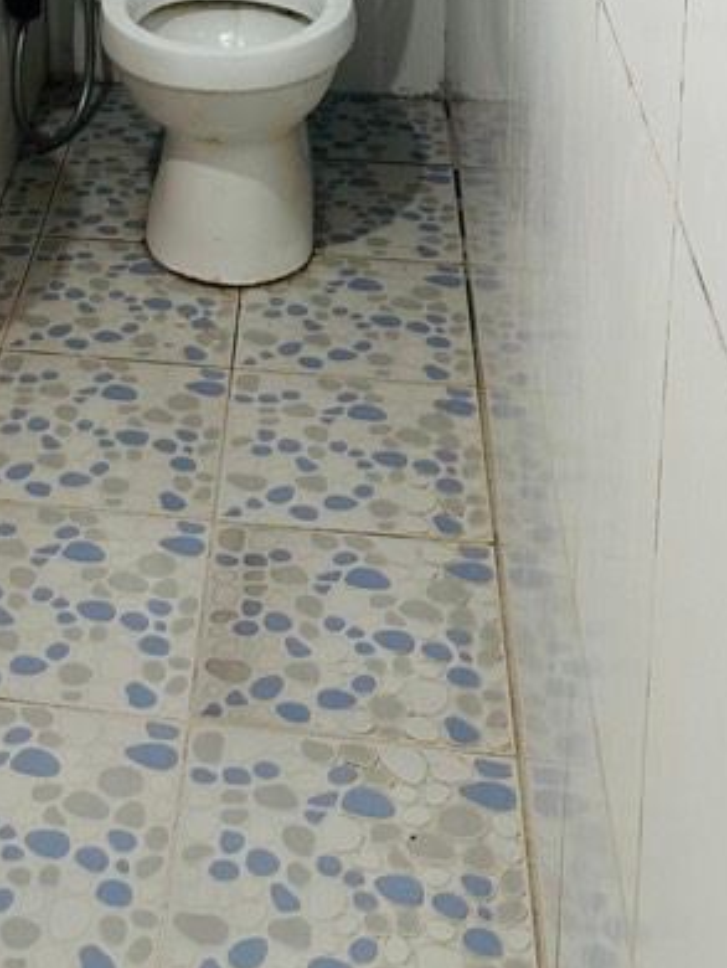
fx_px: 1762
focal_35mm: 63
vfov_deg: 26.9
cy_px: -216
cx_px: -50
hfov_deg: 22.2
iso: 200
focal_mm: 6.86
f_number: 1.78
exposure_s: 1/50
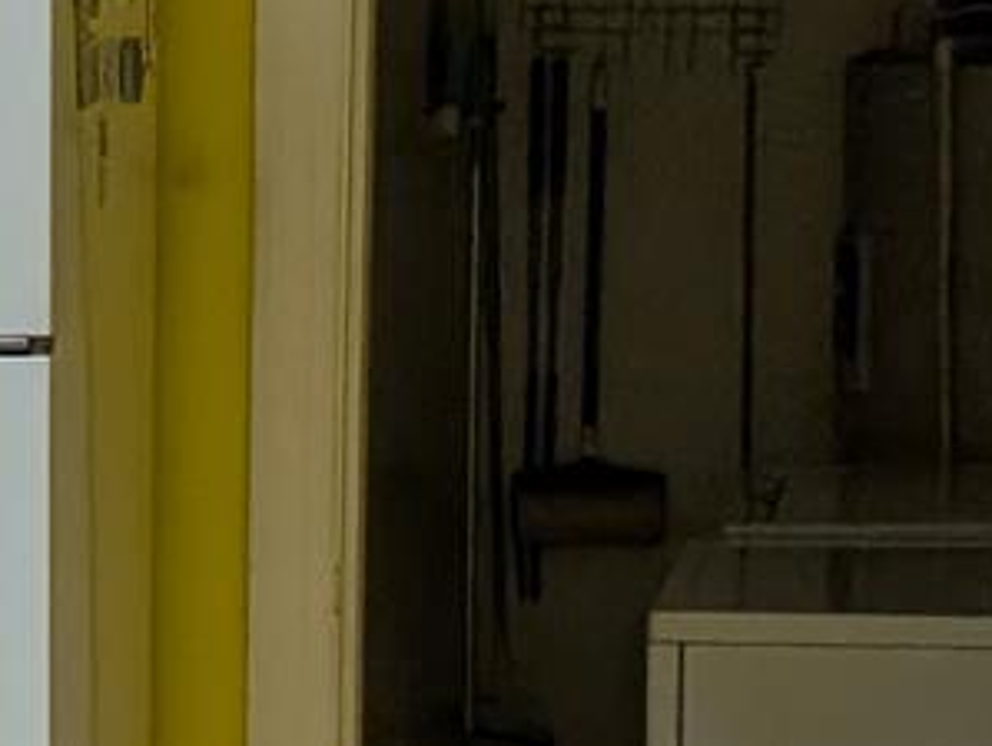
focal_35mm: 164
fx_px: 4705
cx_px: -601
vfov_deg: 9.0
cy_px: 686
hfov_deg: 11.4
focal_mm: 6.9
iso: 21
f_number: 1.68
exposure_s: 1/120
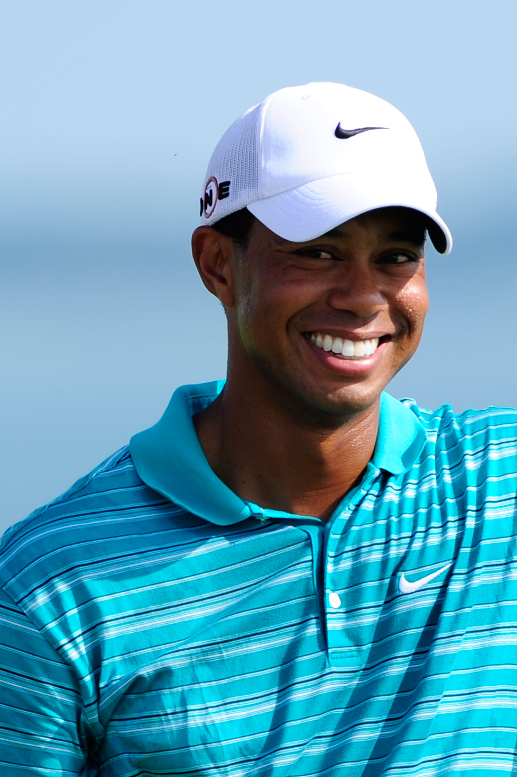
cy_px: 388
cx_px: 258
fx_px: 10784
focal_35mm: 500
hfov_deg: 2.7
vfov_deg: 4.1
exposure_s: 1/1000
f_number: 5
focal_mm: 500
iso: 200
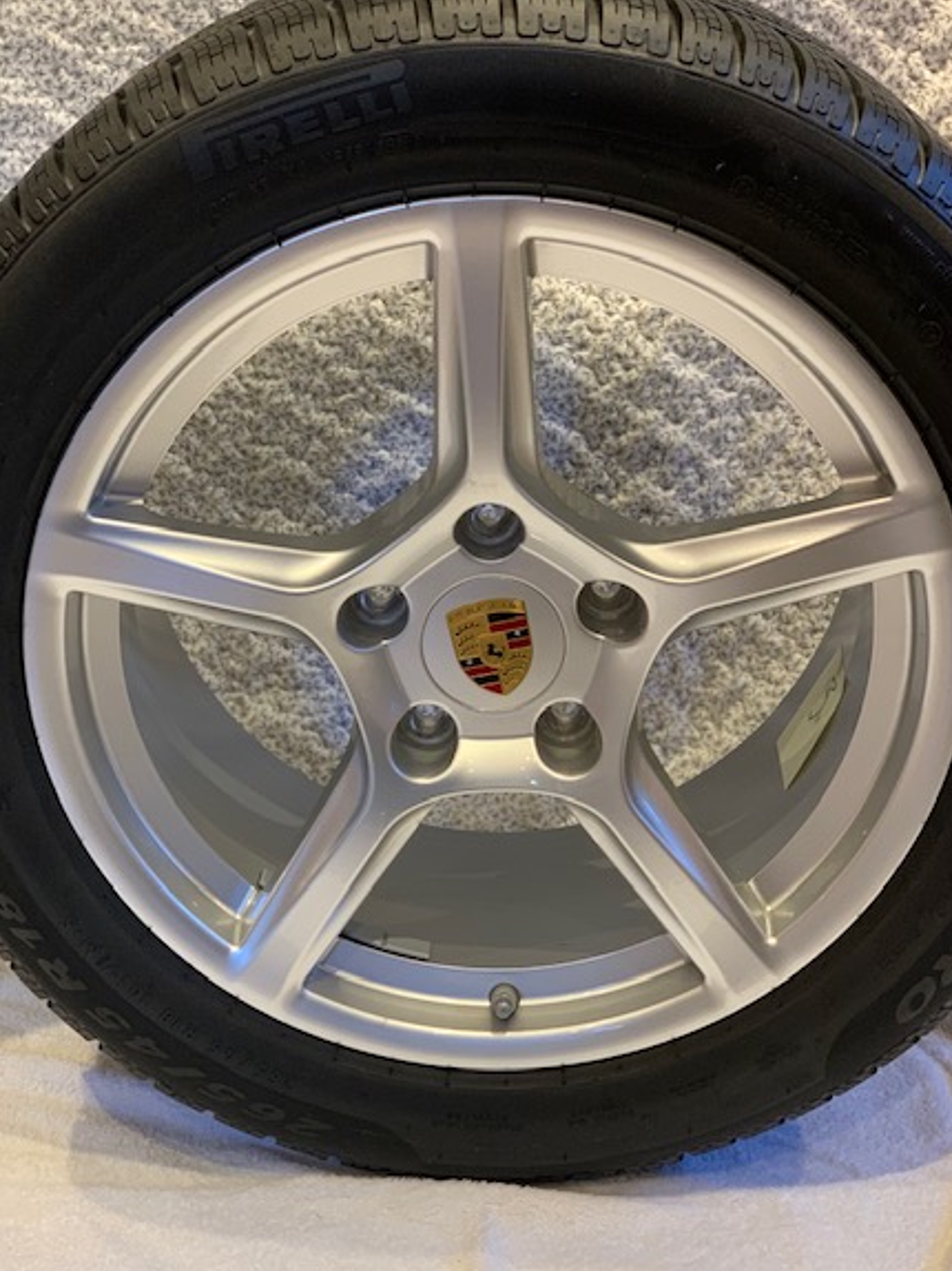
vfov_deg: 33.2
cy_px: 706
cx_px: 425
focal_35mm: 58
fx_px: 2128
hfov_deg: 25.2
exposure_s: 1/50
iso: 160
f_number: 2.4
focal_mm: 6
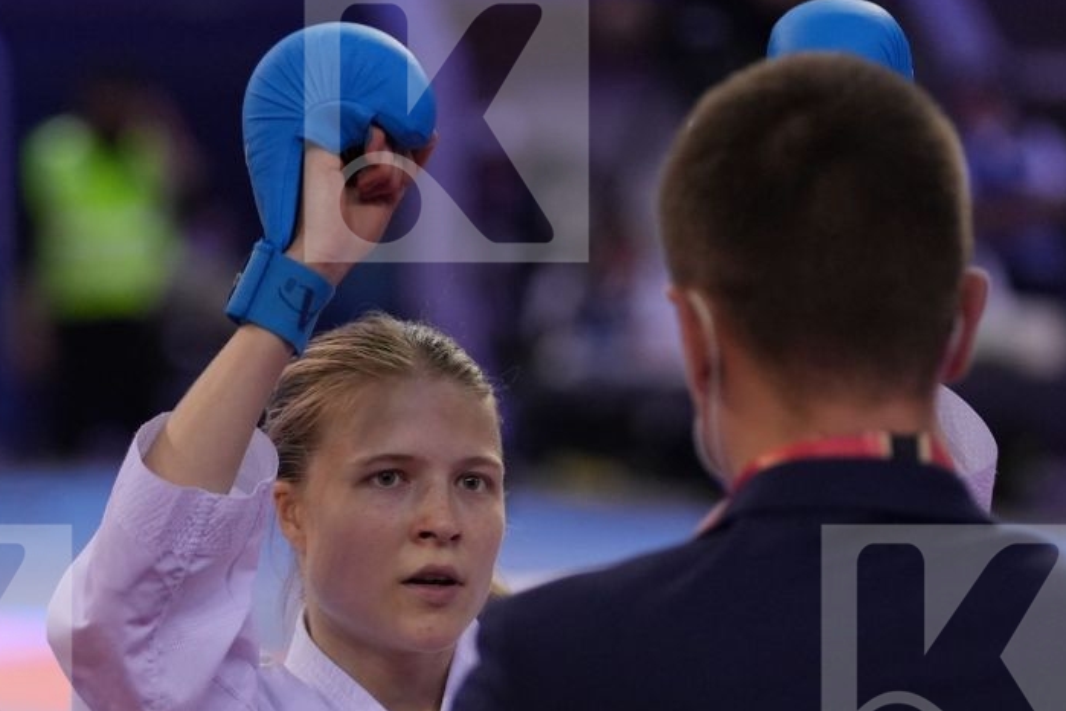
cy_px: 664
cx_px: 447
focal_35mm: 371
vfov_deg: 3.7
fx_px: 10985
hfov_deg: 5.6
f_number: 2.8
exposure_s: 1/1000
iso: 1600
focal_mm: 144
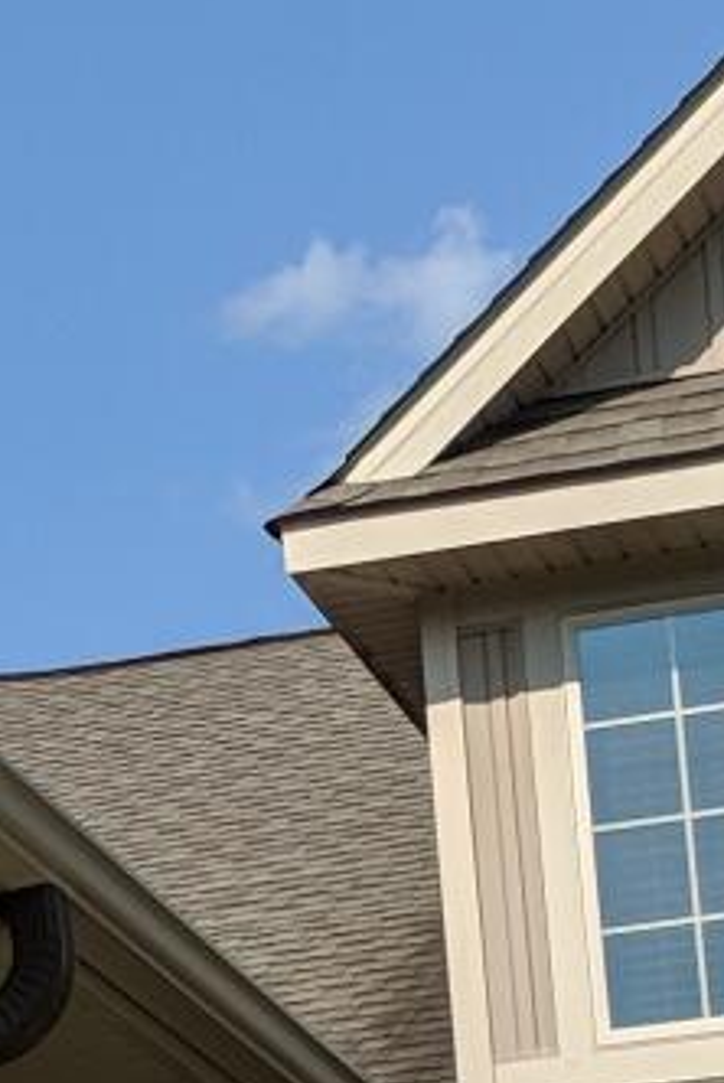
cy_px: 1148
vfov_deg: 12.0
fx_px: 5087
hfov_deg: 8.1
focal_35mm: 169
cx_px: -62
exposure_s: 1/3344
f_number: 1.8
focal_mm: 4.44
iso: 53
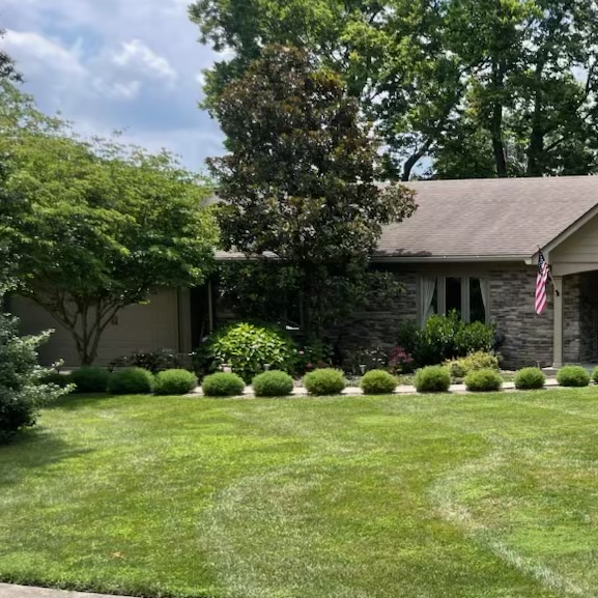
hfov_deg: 30.4
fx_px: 997
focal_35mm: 51
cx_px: 631
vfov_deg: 33.1
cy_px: 396
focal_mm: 4.2
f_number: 1.6
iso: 32
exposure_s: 1/2020
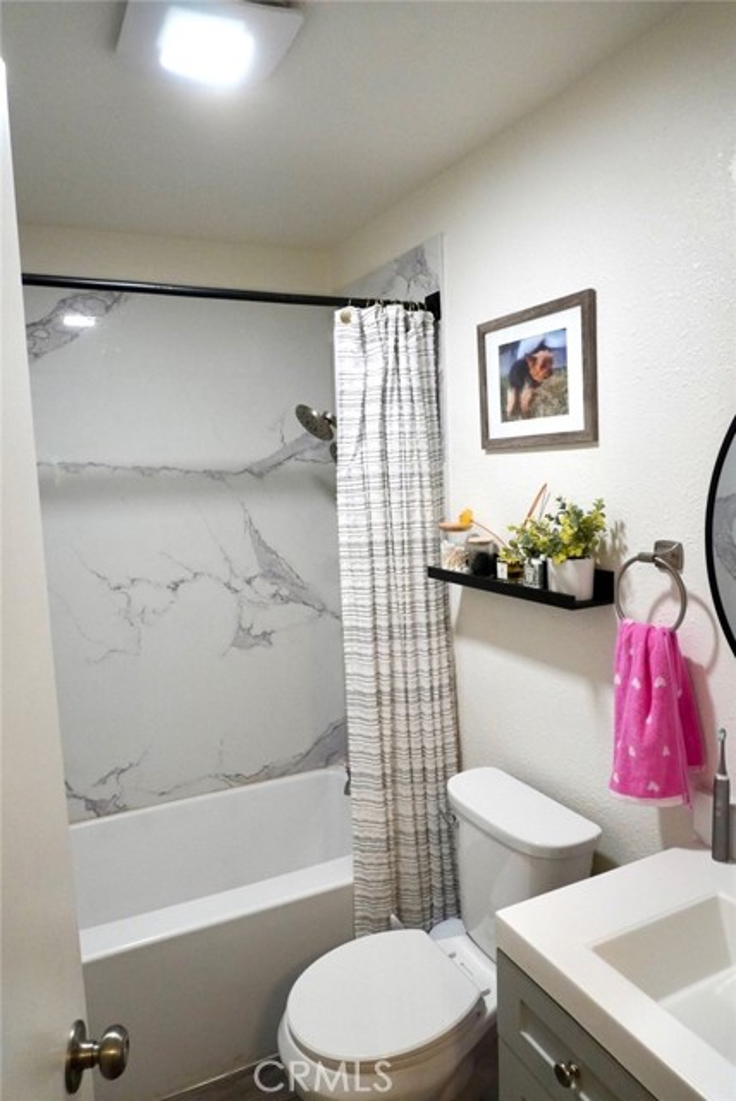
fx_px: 734
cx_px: 368
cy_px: 550
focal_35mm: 24
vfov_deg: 73.7
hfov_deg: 53.2
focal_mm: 16
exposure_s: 1/100
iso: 2000
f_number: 6.3
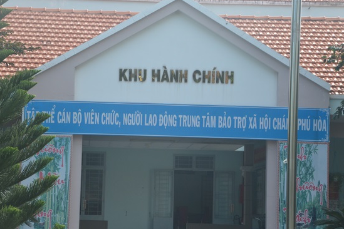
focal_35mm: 151
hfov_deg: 13.6
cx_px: 167
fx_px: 1439
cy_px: 105
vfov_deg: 9.1
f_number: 11
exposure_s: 1/500
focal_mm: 85
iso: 640
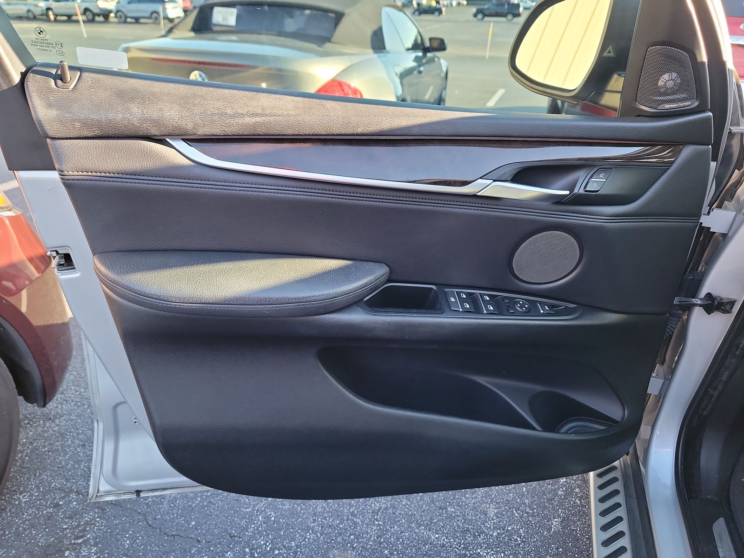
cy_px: 279
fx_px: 516
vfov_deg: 56.8
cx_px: 372
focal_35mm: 24
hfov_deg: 71.6
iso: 143
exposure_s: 1/59
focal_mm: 6.7
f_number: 1.8
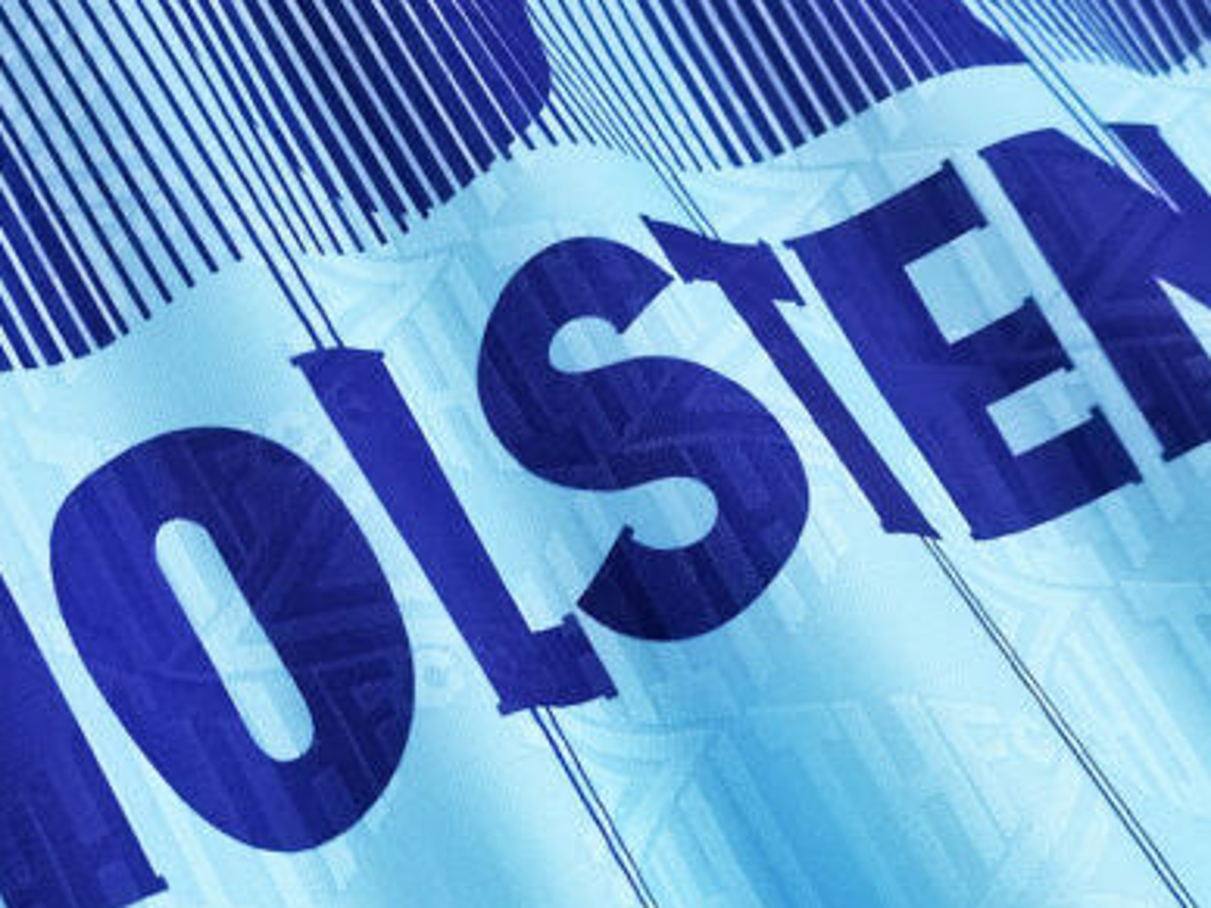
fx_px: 1679
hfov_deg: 39.5
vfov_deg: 30.2
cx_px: 509
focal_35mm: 48
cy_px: 515
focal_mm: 5.58
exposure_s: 1/20
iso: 640
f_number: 1.8
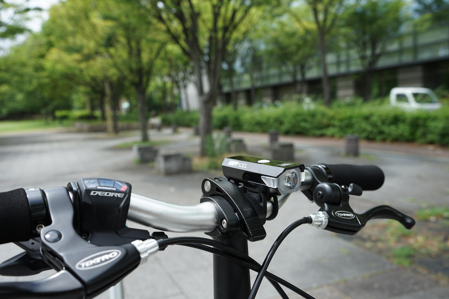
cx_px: 224
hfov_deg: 58.7
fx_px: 399
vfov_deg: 41.1
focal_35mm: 32
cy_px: 150
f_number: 7.1
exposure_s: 1/125
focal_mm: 32
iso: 100
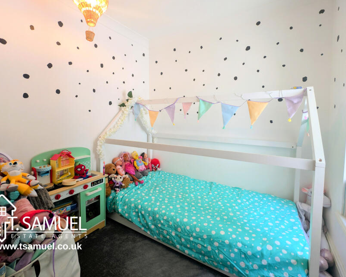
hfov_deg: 96.8
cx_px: 169
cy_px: 127
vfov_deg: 83.9
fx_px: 154
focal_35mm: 15
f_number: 1.95
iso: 54
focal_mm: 2.23
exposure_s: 1/34.2
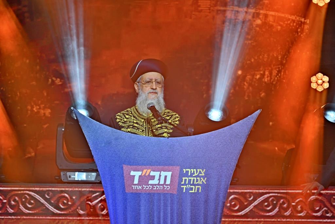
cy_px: 112
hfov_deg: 17.1
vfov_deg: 11.4
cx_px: 168
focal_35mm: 120
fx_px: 1117
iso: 125
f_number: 4
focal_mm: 120
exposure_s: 1/200
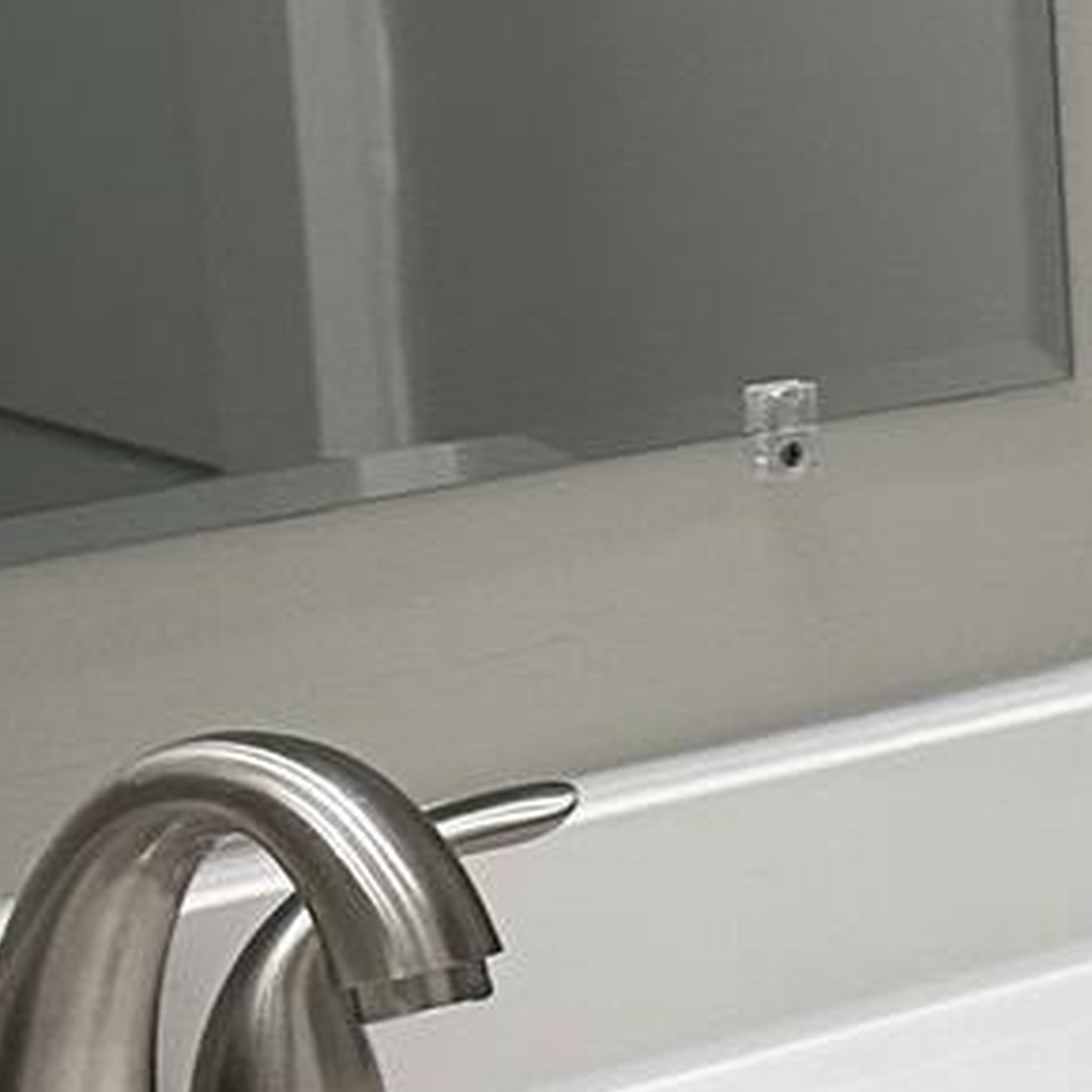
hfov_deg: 9.7
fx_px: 5354
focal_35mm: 150
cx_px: 2967
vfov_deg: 11.6
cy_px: 708
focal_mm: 6.86
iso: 125
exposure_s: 1/120
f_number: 1.78
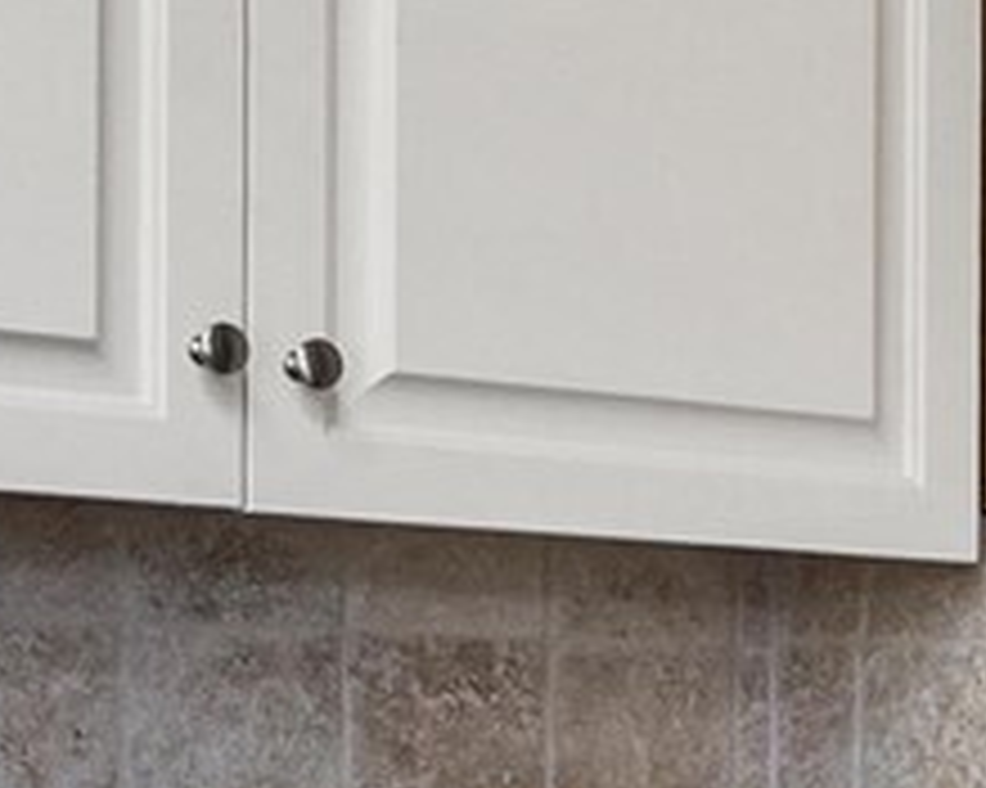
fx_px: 3821
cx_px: 2451
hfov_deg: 11.7
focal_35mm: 131
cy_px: 1081
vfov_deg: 11.4
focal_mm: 18
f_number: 7.1
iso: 400
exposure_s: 1/60
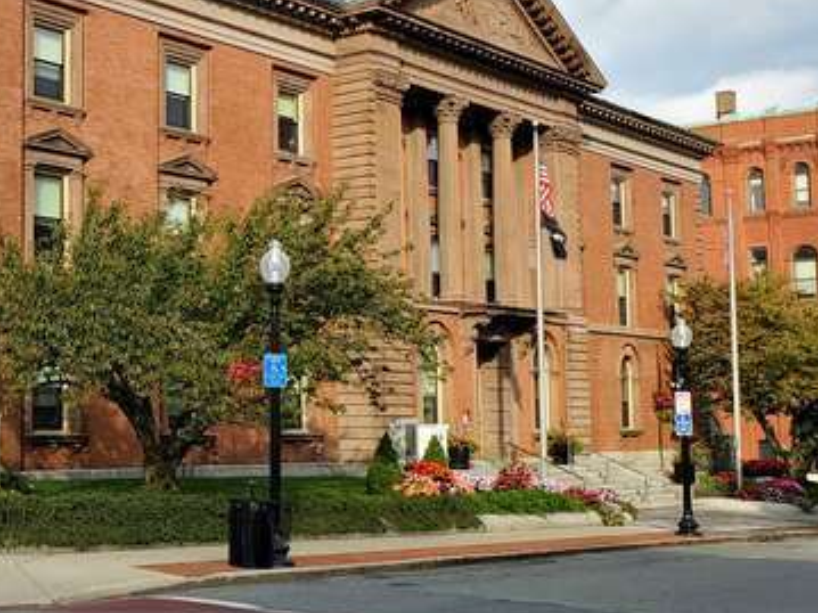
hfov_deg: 30.8
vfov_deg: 25.2
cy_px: 262
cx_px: 0
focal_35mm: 58
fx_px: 1370
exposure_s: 1/889
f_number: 2.4
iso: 50
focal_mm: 4.3
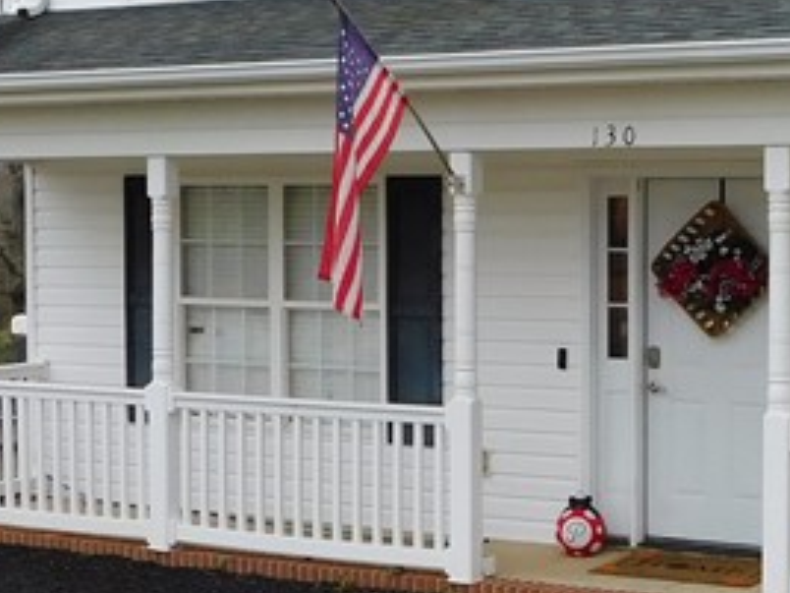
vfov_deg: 16.8
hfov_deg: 22.1
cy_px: 286
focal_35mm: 88
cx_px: 569
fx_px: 2008
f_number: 3
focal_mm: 4
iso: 125
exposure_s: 1/160
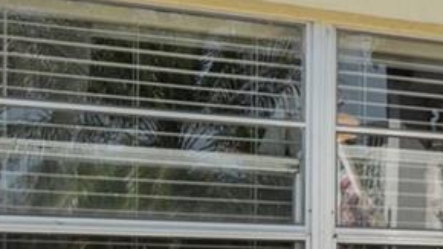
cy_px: 289
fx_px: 1492
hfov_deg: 13.3
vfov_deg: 9.4
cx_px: 1008
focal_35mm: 127
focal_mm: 22
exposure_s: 1/200
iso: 250
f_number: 9
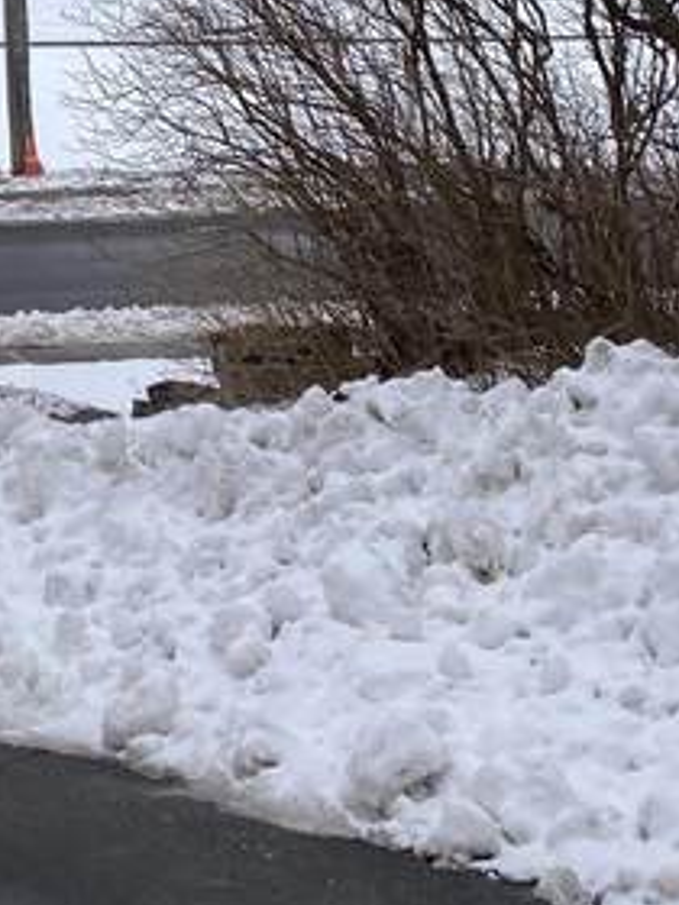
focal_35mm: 96
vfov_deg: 19.2
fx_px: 2511
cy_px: -207
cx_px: -453
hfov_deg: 14.0
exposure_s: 1/1171
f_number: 1.8
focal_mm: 3.99
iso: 20
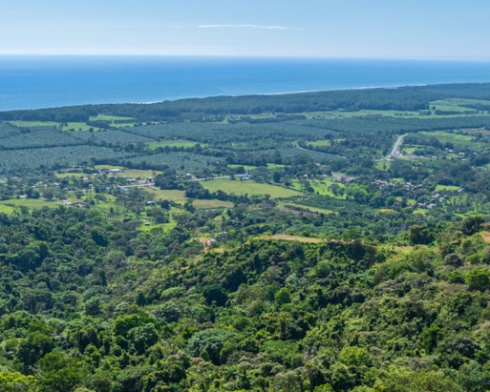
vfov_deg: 30.5
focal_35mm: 48
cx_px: 255
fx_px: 696
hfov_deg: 38.8
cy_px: 331
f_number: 2.8
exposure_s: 1/8000
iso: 150
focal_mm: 12.29
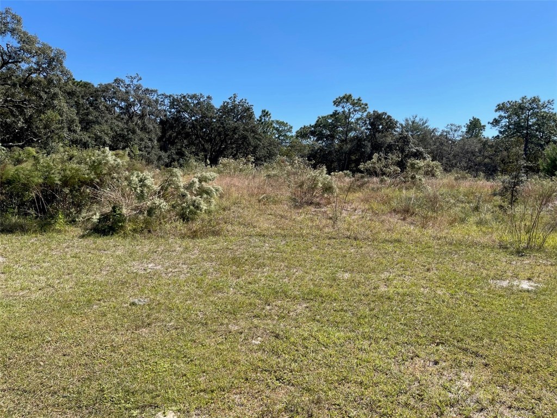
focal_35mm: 26
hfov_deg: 67.3
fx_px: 418
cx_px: 278
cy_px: 209
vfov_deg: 53.1
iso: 32
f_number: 1.6
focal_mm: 5.1
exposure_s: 1/3003
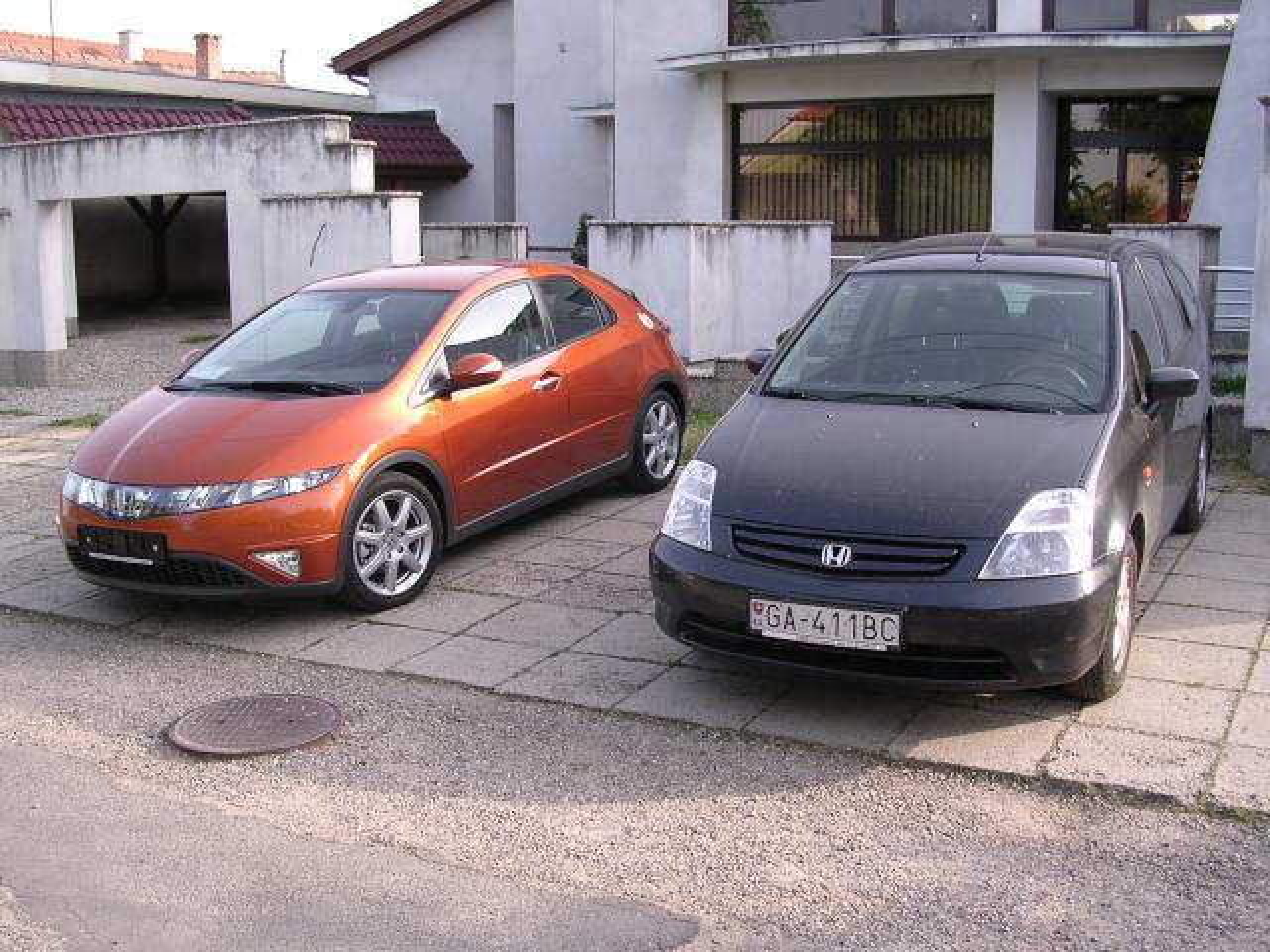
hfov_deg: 49.0
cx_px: 635
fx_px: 1394
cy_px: 476
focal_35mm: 38
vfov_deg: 37.7
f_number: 2.8
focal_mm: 5.8
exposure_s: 1/210
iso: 100
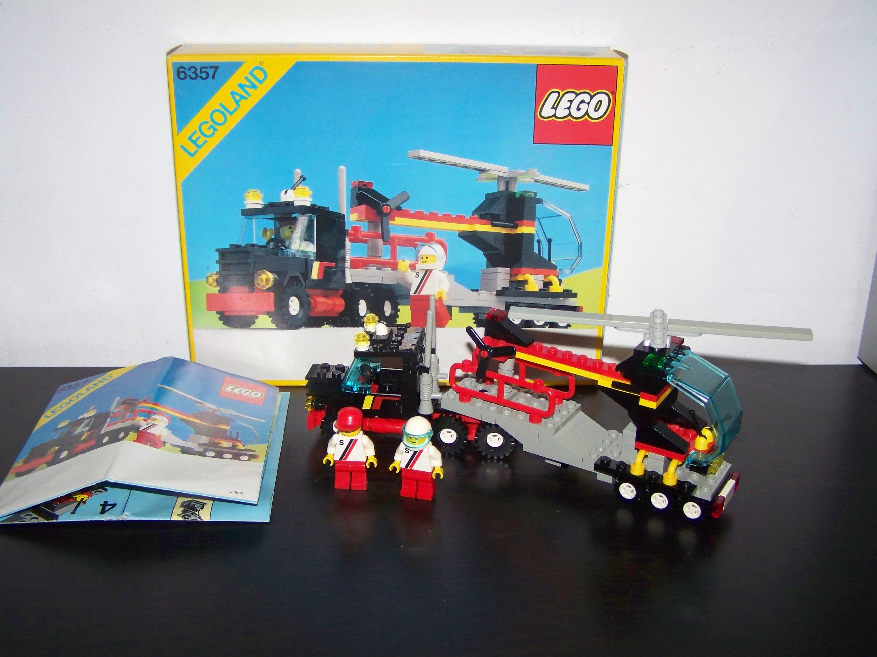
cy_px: 328
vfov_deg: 37.7
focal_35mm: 38
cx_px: 438
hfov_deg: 49.0
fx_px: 963
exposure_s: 1/30
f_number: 2.8
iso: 200
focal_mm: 6.3
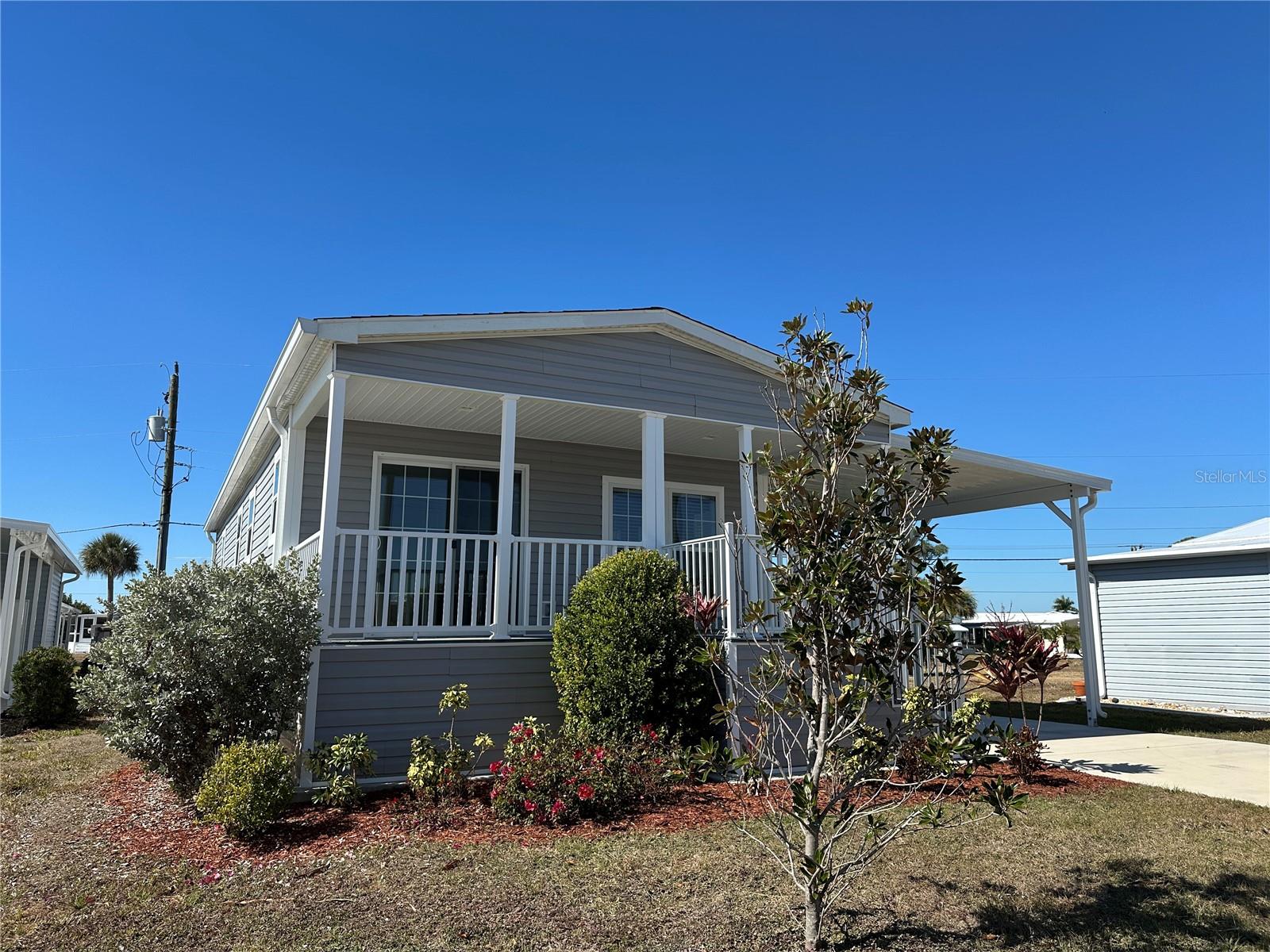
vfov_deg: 56.8
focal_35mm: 24
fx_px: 881
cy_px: 476
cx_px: 635
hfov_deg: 71.6
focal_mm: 6.86
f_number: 1.78
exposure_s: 1/4545
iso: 80
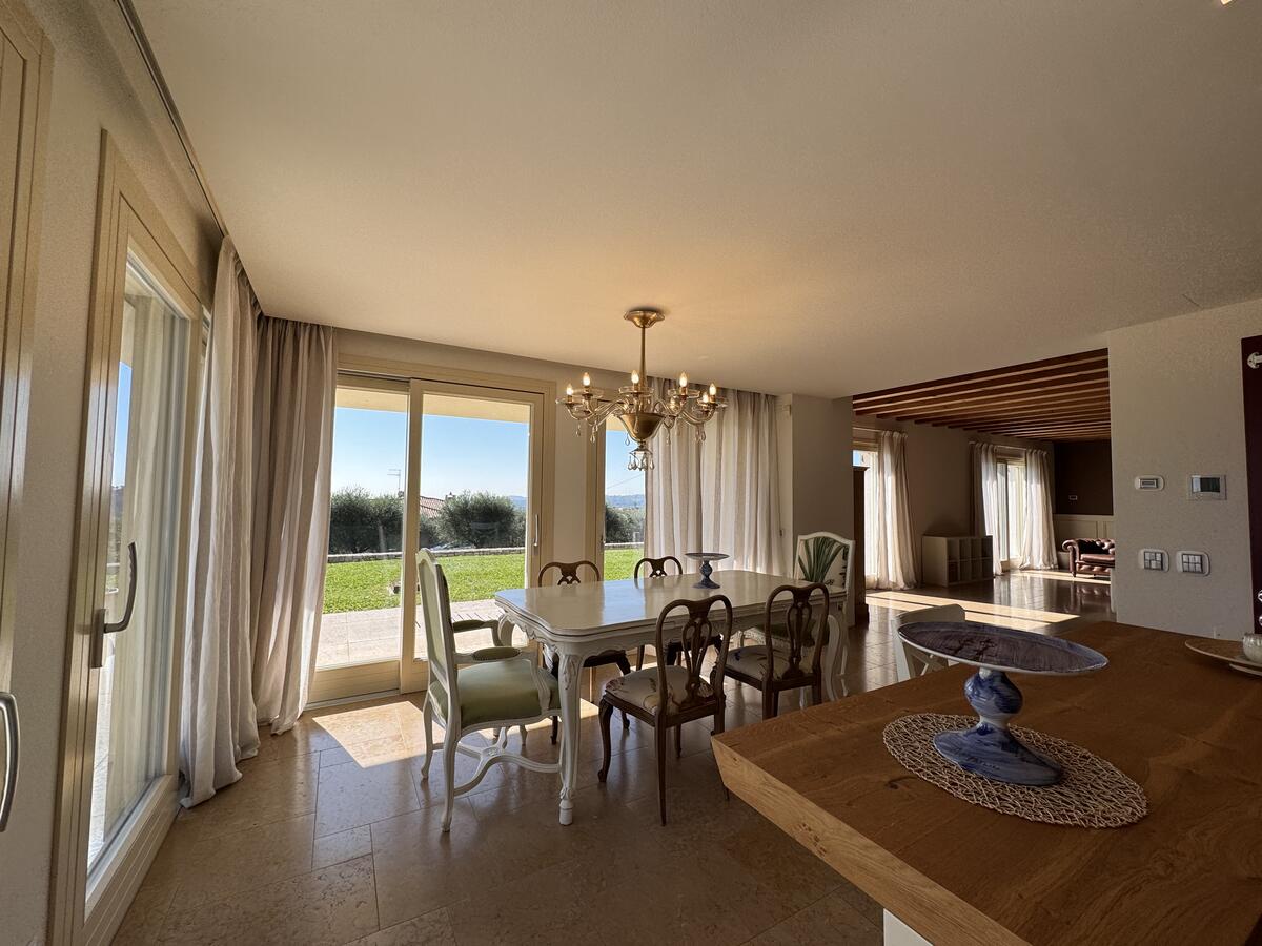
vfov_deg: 85.7
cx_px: 631
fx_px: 510
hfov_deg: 102.1
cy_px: 473
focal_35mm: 14
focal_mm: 2.22
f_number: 2.2
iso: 40
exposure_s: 1/787
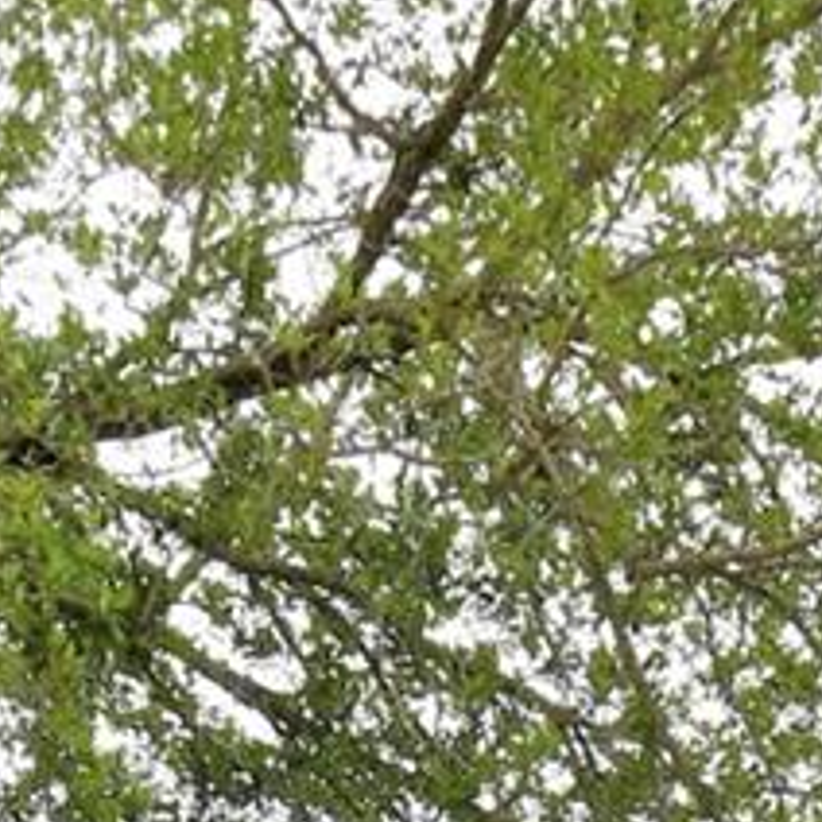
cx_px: 461
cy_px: 1970
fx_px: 2579
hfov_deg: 18.1
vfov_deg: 13.4
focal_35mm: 96
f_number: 8
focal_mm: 10
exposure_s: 1/250
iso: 180
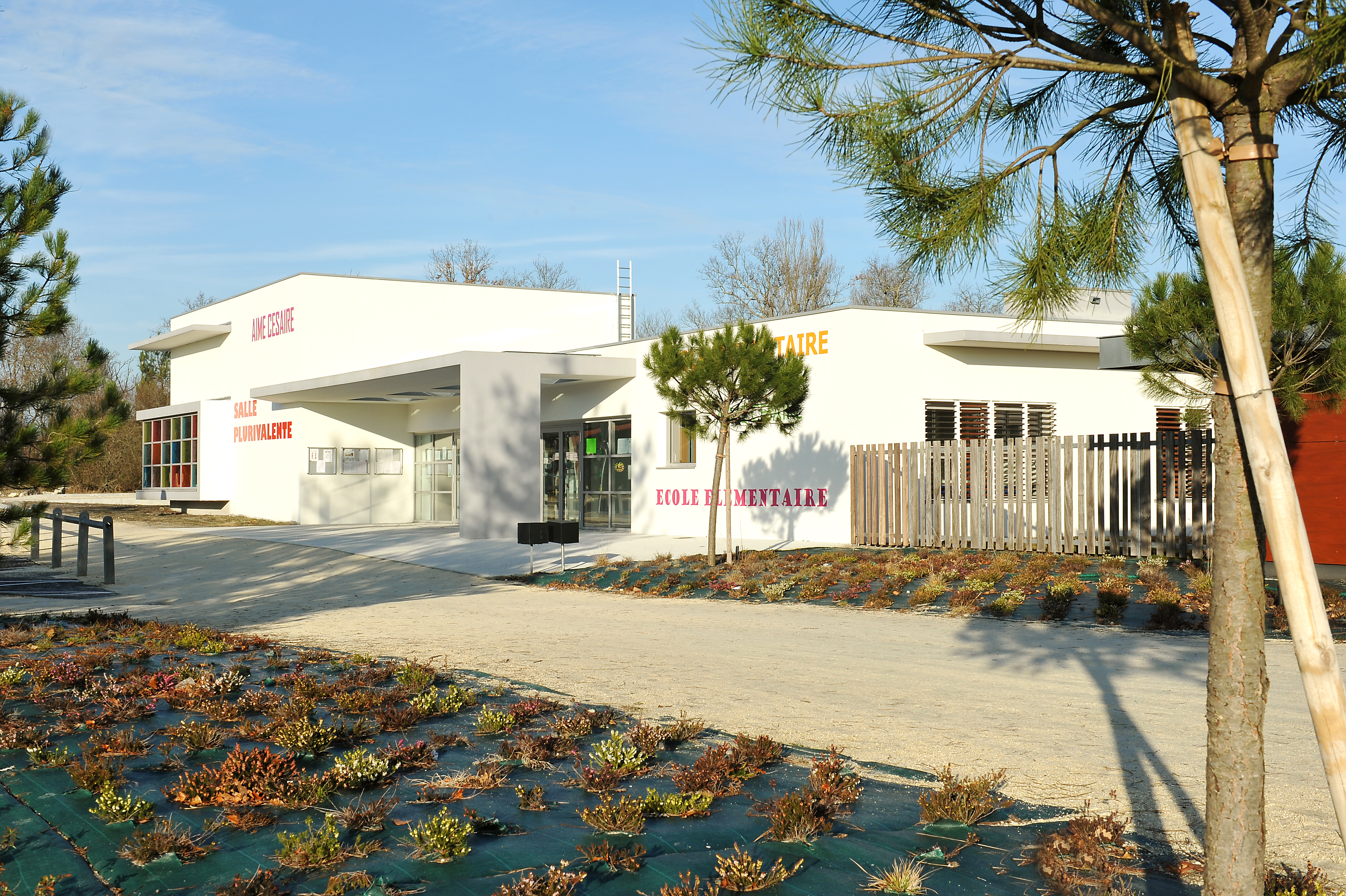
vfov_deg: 28.0
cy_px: 448
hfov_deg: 41.1
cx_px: 673
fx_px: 1793
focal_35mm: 48
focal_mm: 48
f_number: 13
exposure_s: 1/320
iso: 400
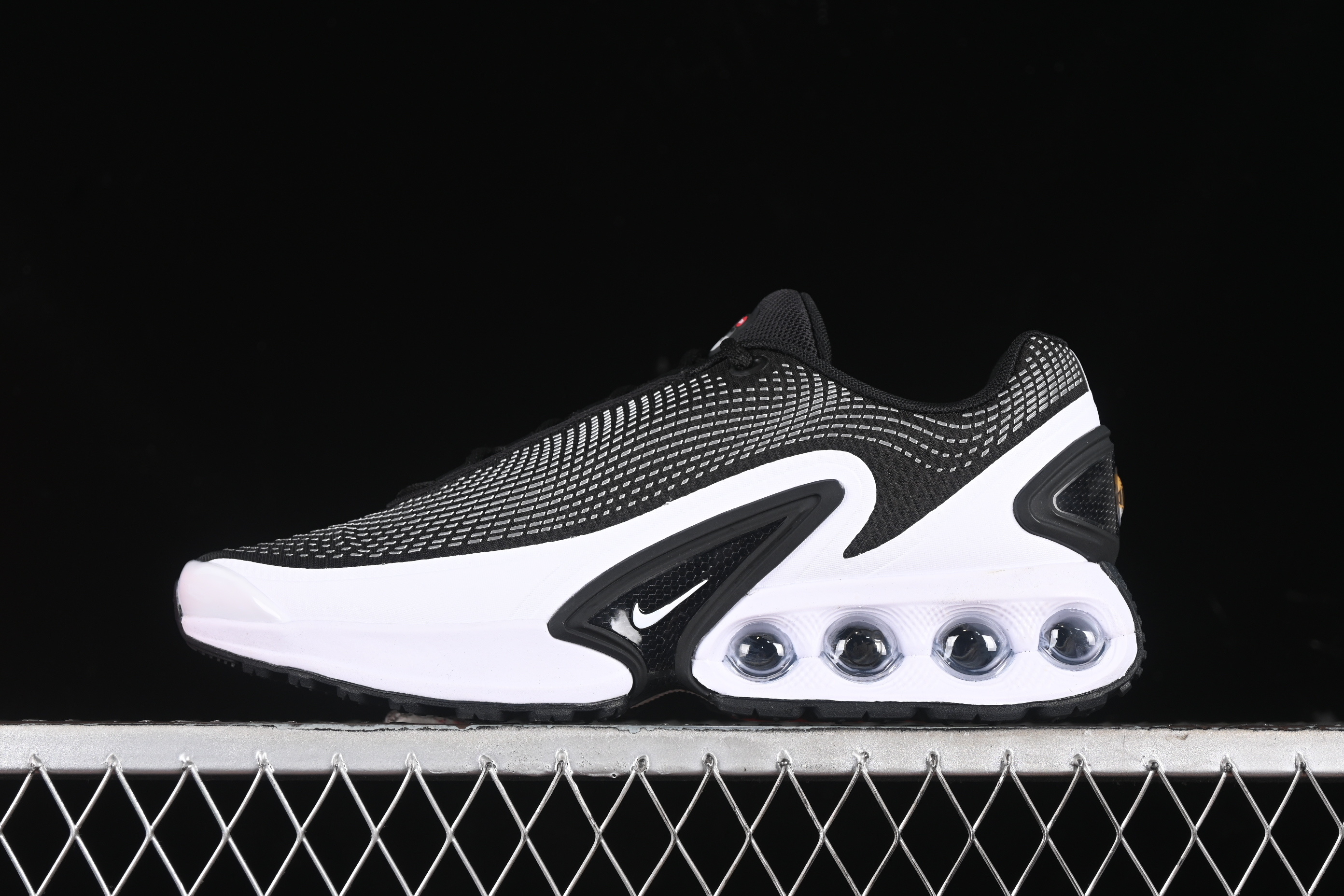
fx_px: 2800
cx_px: 672
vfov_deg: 18.2
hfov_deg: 27.0
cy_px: 448
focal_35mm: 75
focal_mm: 50
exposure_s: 1/60
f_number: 6.3
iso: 160
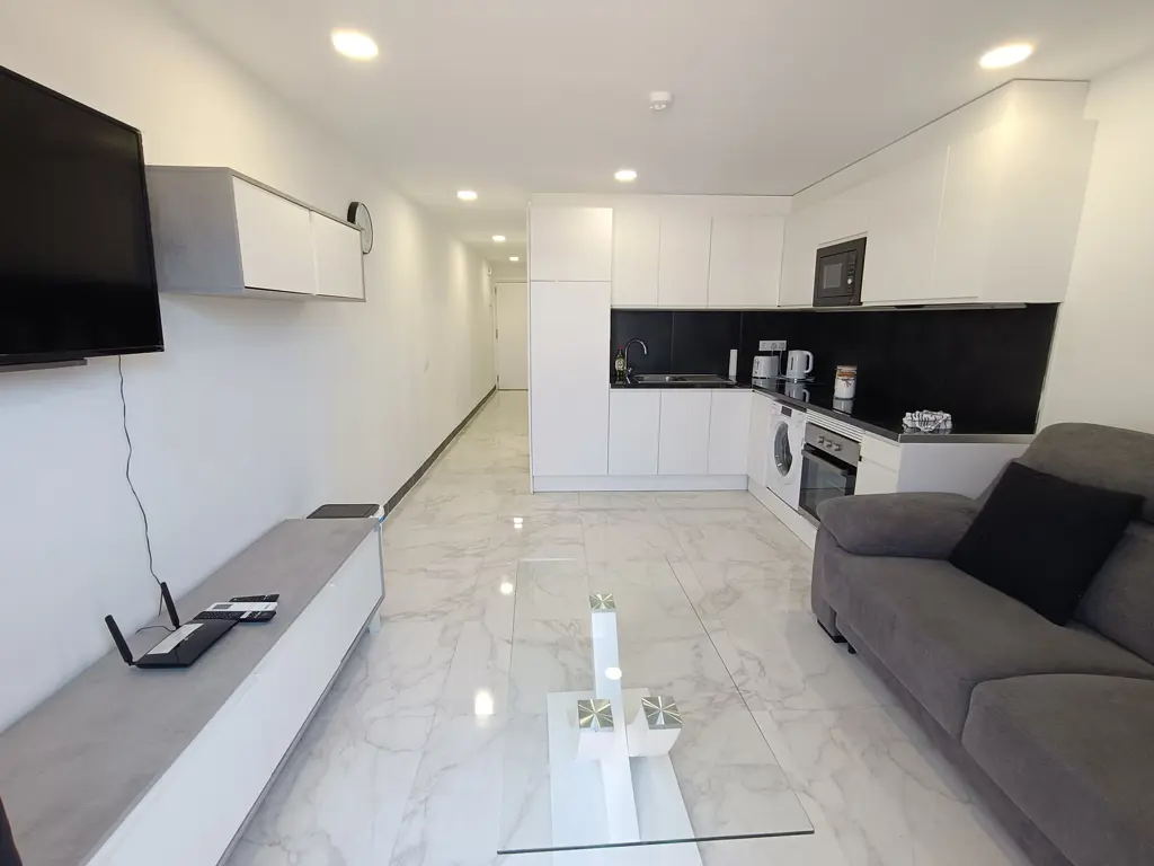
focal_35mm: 16
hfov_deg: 94.5
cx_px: 577
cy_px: 433
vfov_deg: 78.1
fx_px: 533
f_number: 2.2
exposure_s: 1/50
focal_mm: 1.68
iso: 186
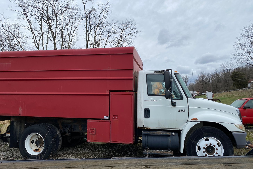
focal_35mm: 28
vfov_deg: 46.4
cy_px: 88
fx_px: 197
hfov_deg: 65.5
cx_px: 123
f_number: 1.8
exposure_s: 1/1016
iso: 32
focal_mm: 4.25
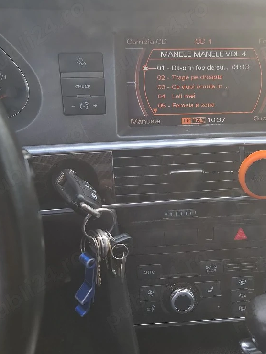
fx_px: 461
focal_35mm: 45
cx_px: 188
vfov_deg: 42.1
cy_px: 184
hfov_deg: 31.8
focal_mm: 7
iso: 50
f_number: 1.8
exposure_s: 1/100
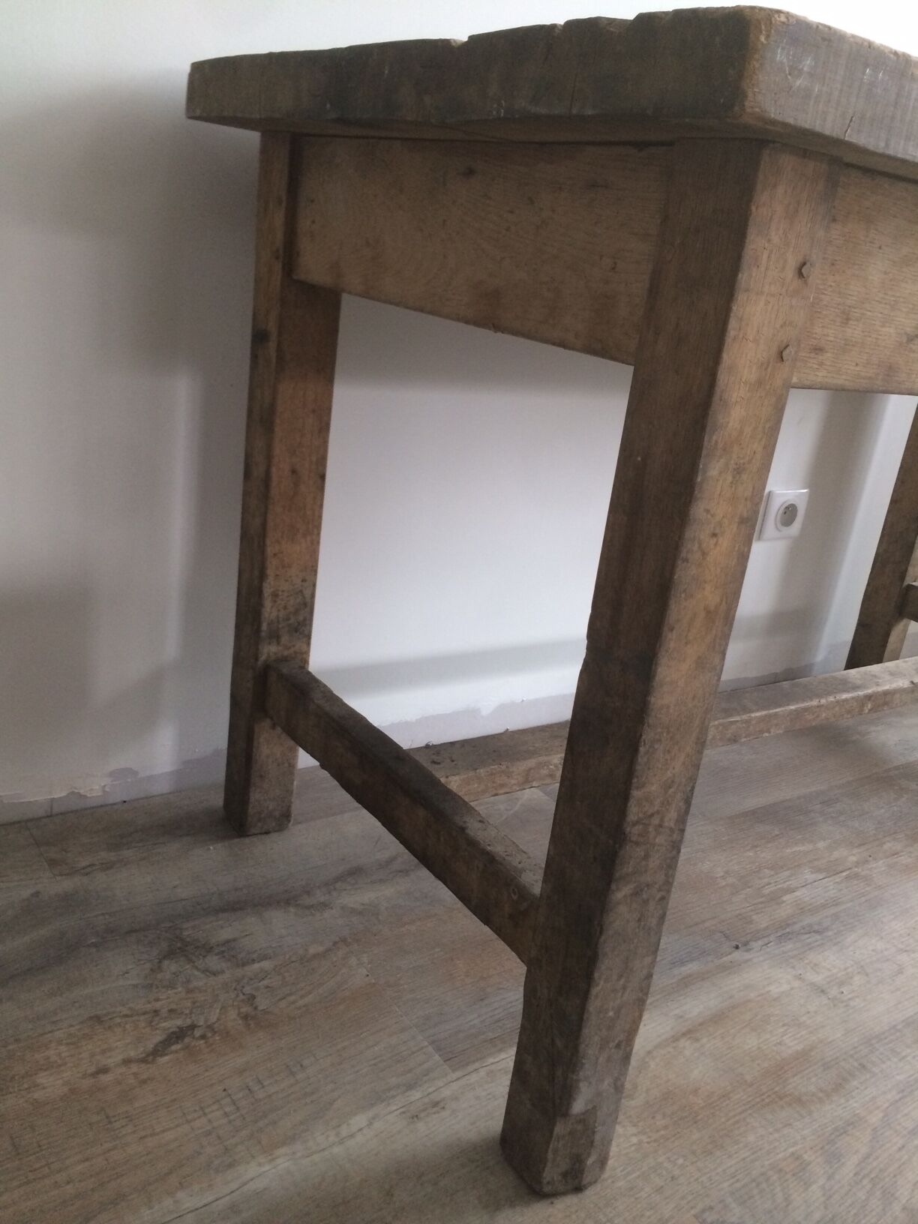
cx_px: 459
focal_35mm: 29
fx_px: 1025
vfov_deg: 61.7
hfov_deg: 48.2
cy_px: 612
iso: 80
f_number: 2.2
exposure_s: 1/33
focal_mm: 4.15
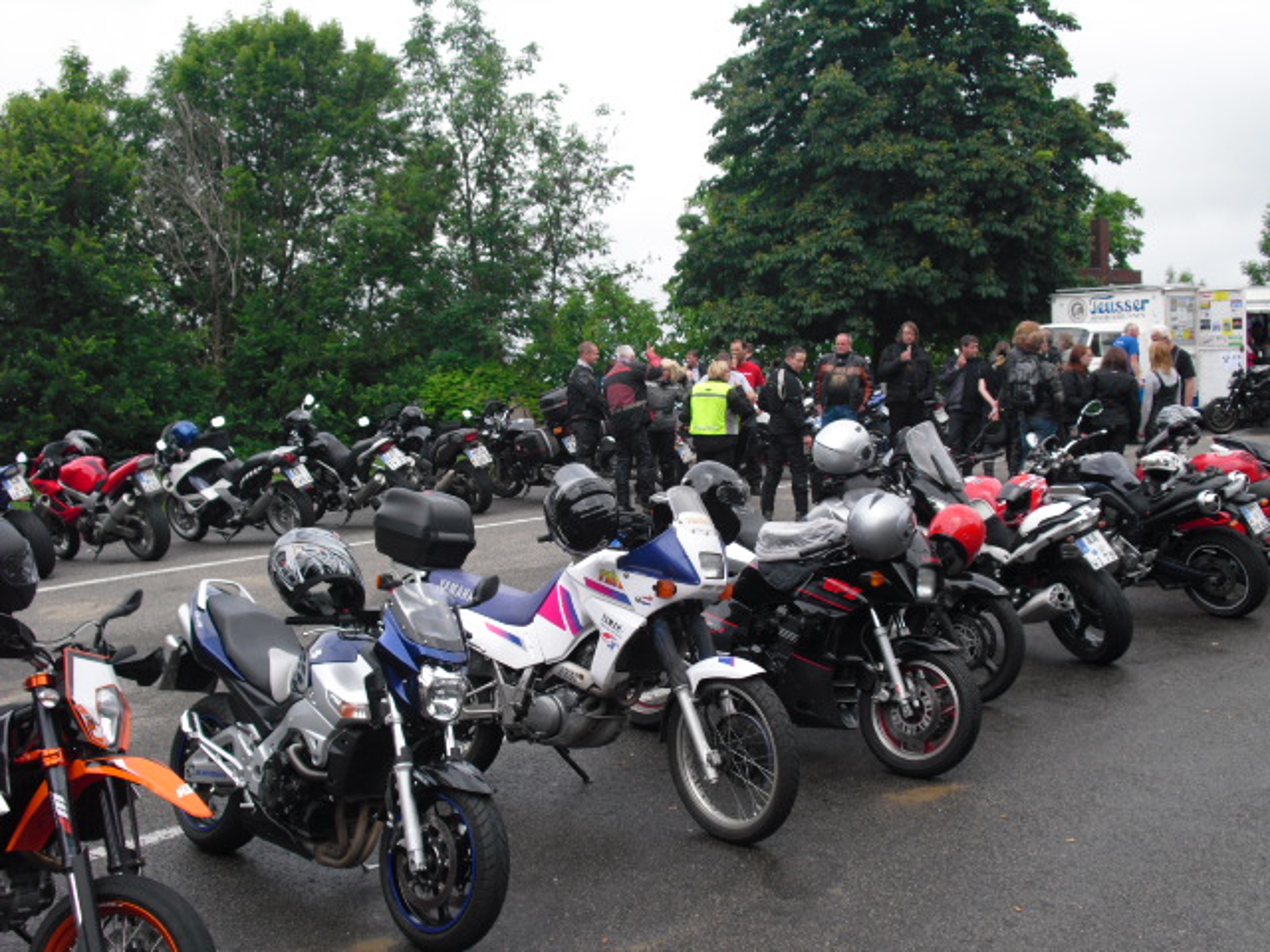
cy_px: 476
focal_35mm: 44
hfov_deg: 42.9
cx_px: 635
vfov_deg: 32.9
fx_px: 1614
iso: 100
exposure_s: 1/100
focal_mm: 7.7
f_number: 8.5
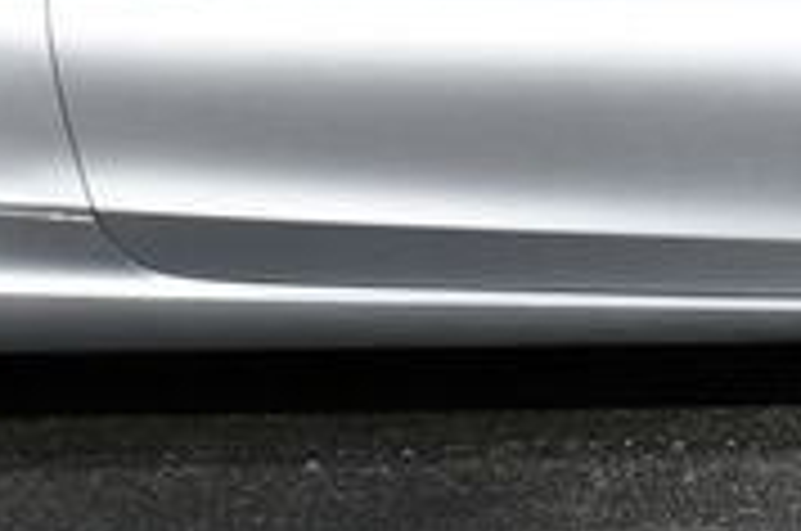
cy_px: -248
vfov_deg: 7.8
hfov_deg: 11.9
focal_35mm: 173
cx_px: 374
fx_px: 3842
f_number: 11
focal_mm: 24
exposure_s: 1/500
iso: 100
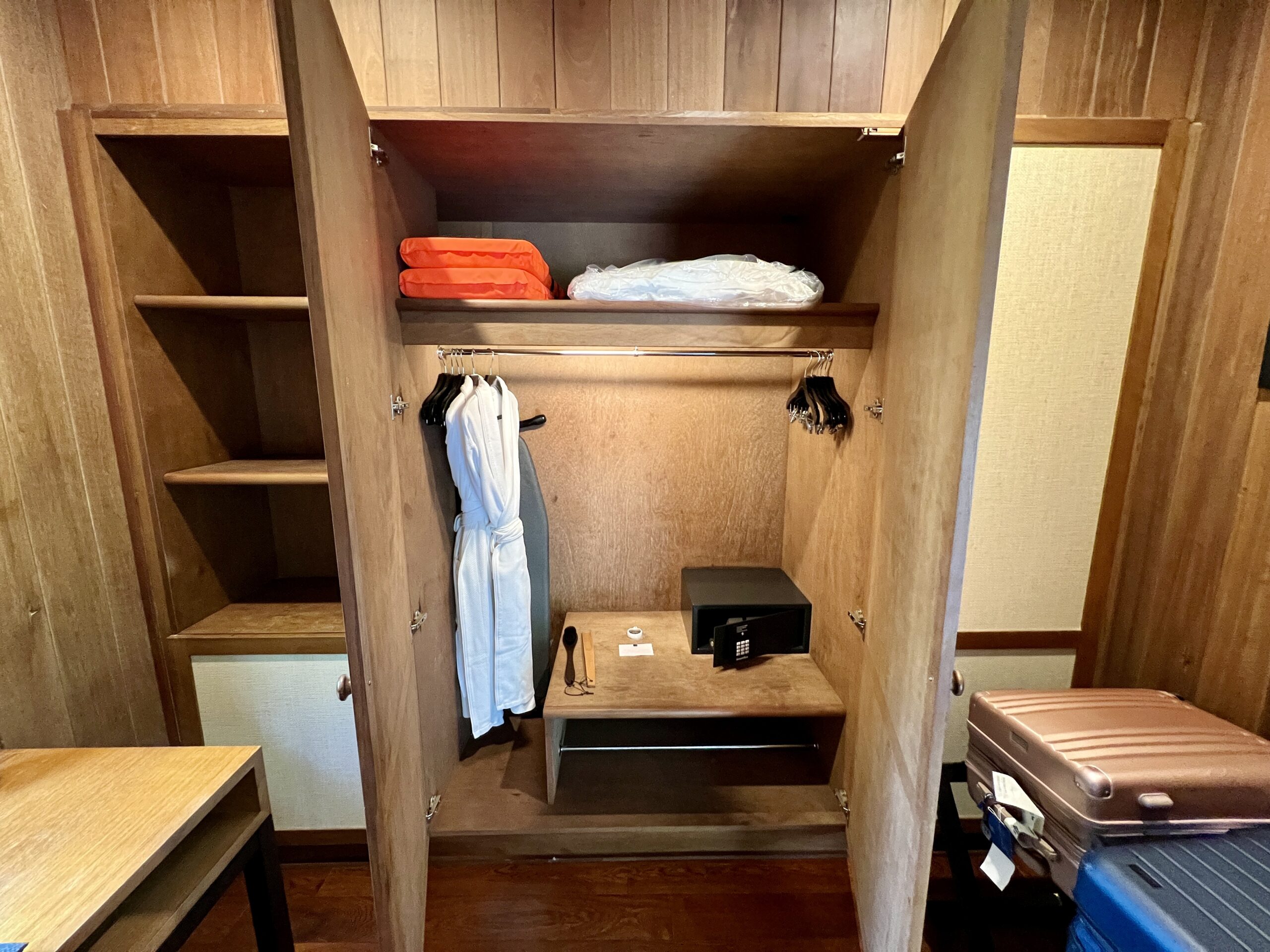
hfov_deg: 106.2
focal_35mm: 13
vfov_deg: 89.9
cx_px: 635
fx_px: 477
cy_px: 476
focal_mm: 1.57
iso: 500
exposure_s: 1/60
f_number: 1.8
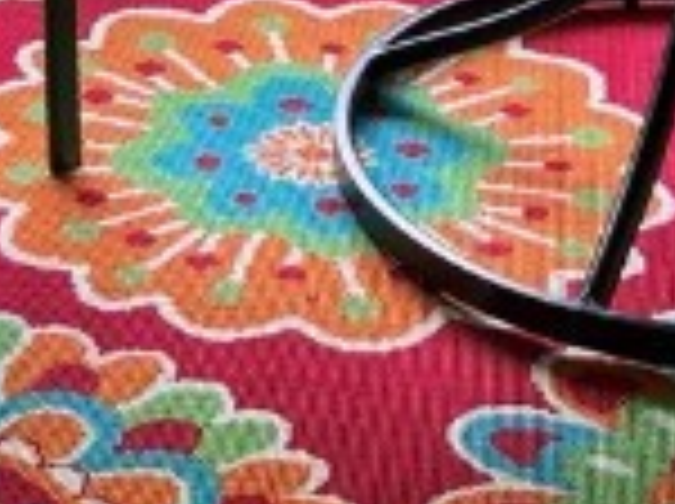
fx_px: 3465
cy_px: -940
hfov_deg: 11.0
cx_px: 40
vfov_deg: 7.4
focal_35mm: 178
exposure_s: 1/173
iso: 40
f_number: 1.6
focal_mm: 5.96
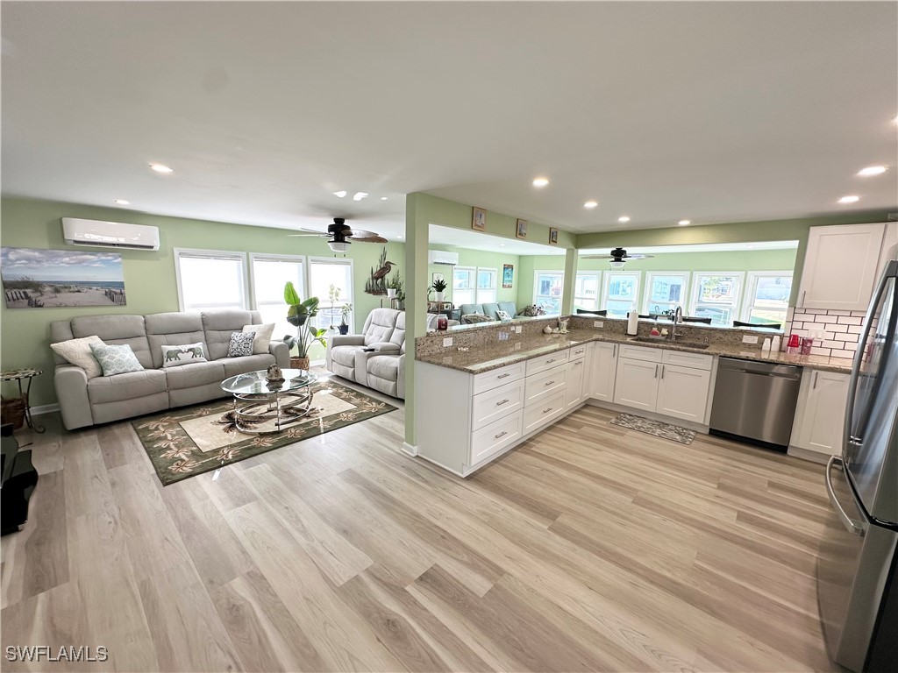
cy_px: 336
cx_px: 449
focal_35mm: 14
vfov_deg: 85.7
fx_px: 363
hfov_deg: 102.1
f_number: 2.2
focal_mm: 2.22
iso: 64
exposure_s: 1/120
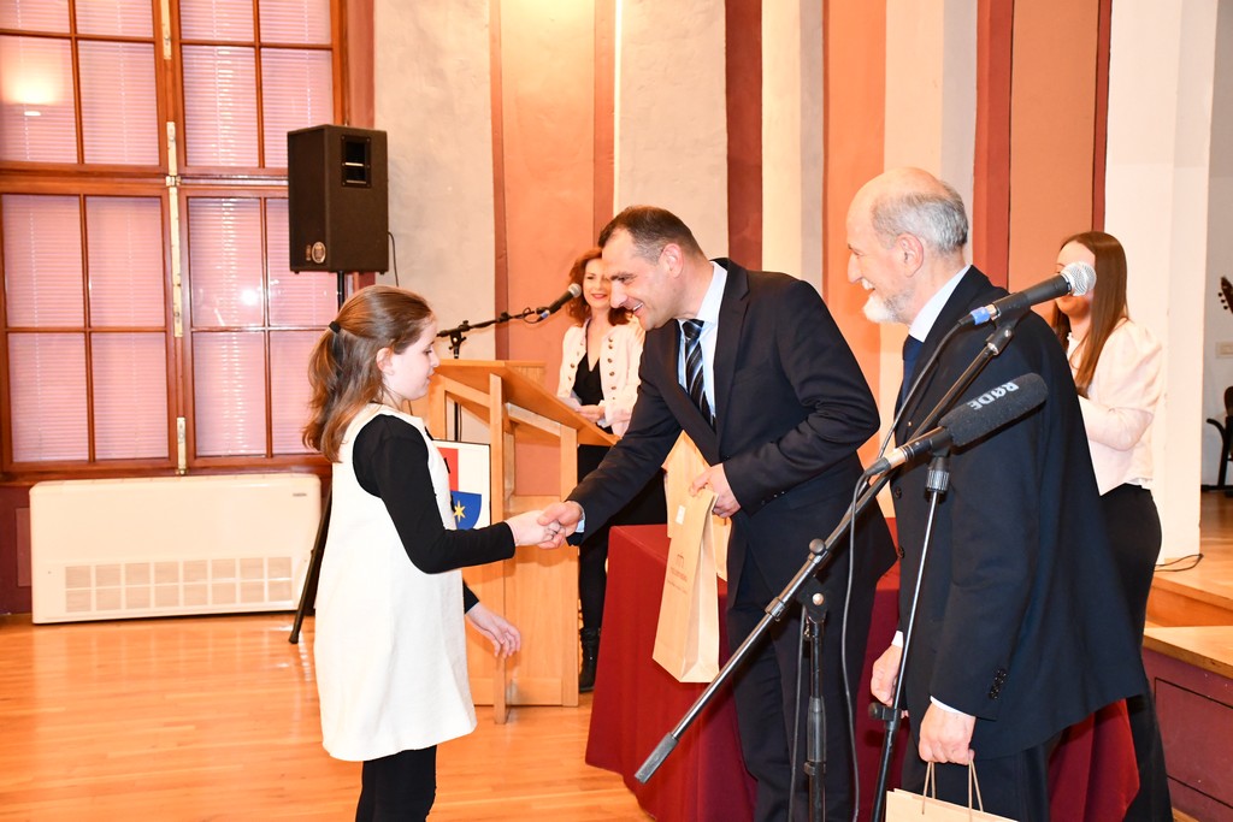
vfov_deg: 28.1
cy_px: 411
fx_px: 1644
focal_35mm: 48
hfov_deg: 41.1
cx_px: 616
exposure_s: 1/60
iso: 5000
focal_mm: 32
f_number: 4
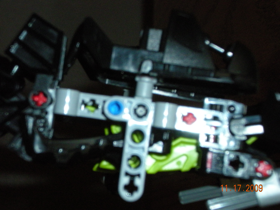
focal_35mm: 114
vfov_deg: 13.0
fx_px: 922
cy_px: 105
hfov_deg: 17.3
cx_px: 140
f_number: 5.9
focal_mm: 18.9
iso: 400
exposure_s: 1/125
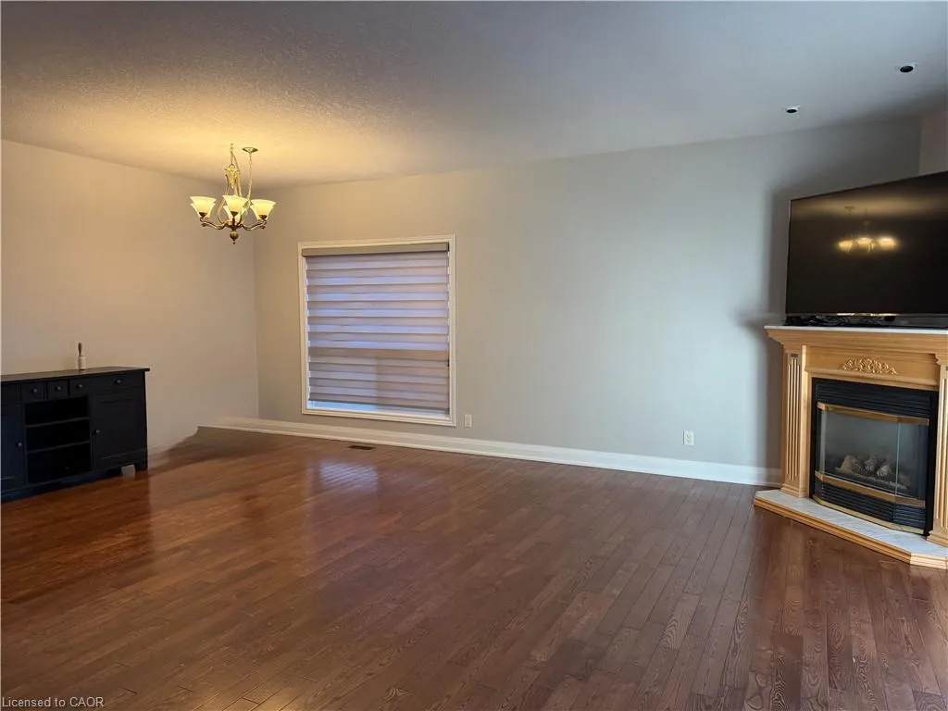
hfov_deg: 71.6
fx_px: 657
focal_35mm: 24
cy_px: 356
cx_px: 474
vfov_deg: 56.8
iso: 250
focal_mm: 6.76
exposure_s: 1/120
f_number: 1.78
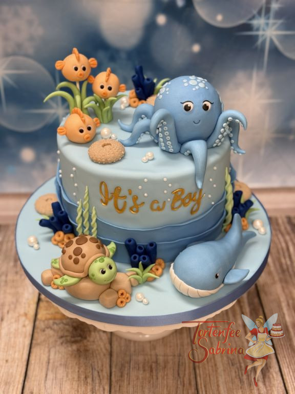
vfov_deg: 39.7
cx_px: 148
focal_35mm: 48
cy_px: 197
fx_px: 545
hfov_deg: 30.3
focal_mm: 6.76
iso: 64
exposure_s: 1/50
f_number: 1.78
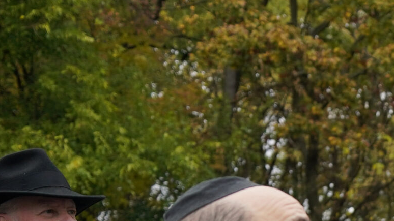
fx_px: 1013
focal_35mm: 97
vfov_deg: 11.8
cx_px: 524
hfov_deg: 20.0
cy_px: 361
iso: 320
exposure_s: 1/500
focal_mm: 28
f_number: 2.8
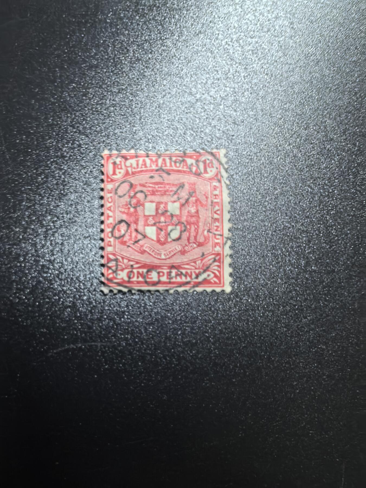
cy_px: 244
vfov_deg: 67.3
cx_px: 183
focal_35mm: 26
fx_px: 367
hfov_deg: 53.1
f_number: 2.2
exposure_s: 1/33.3
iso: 400
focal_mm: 1.95
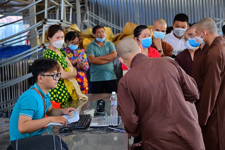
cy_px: 75
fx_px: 412
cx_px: 112
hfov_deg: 30.5
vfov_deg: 20.6
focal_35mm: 66
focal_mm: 66
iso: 1250
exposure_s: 1/125
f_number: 4.5
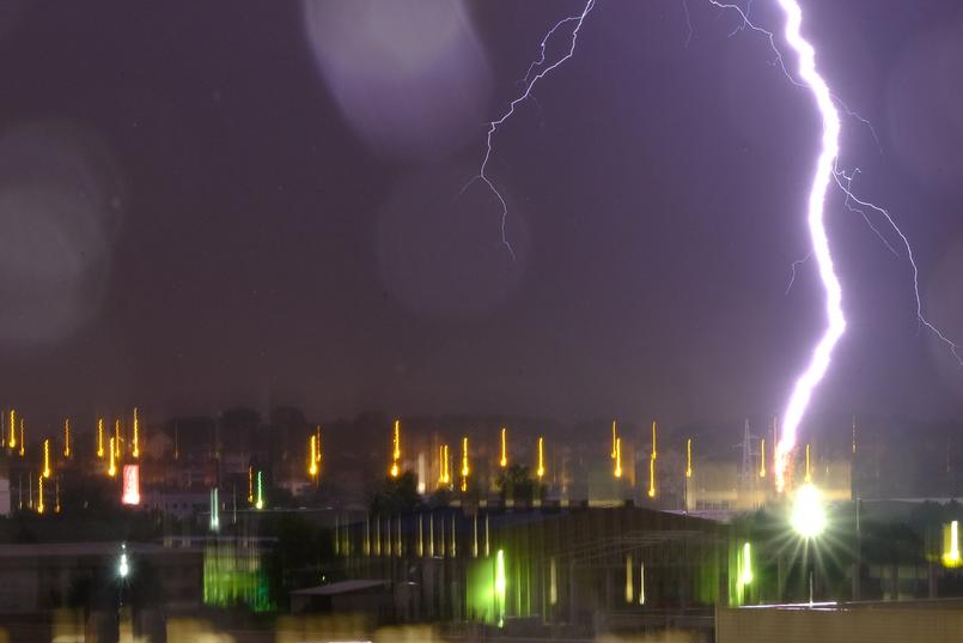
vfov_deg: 8.3
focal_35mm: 165
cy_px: 143
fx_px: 4414
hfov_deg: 12.4
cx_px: 612
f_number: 18
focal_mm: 55
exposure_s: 25
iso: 400
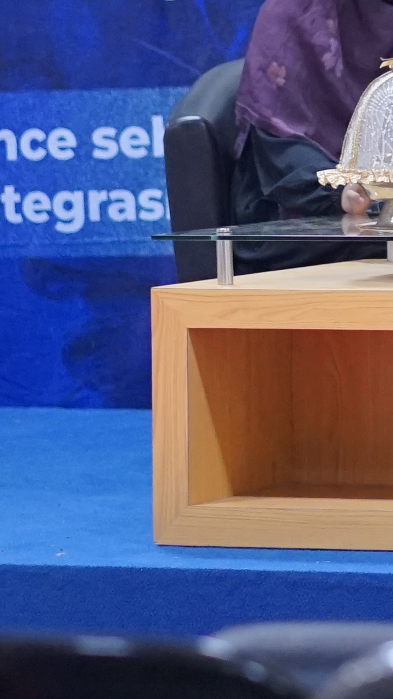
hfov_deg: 4.7
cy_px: -40
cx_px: 674
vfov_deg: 8.4
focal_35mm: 256
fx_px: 4745
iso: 1600
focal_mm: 50
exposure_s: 1/80
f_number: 1.8
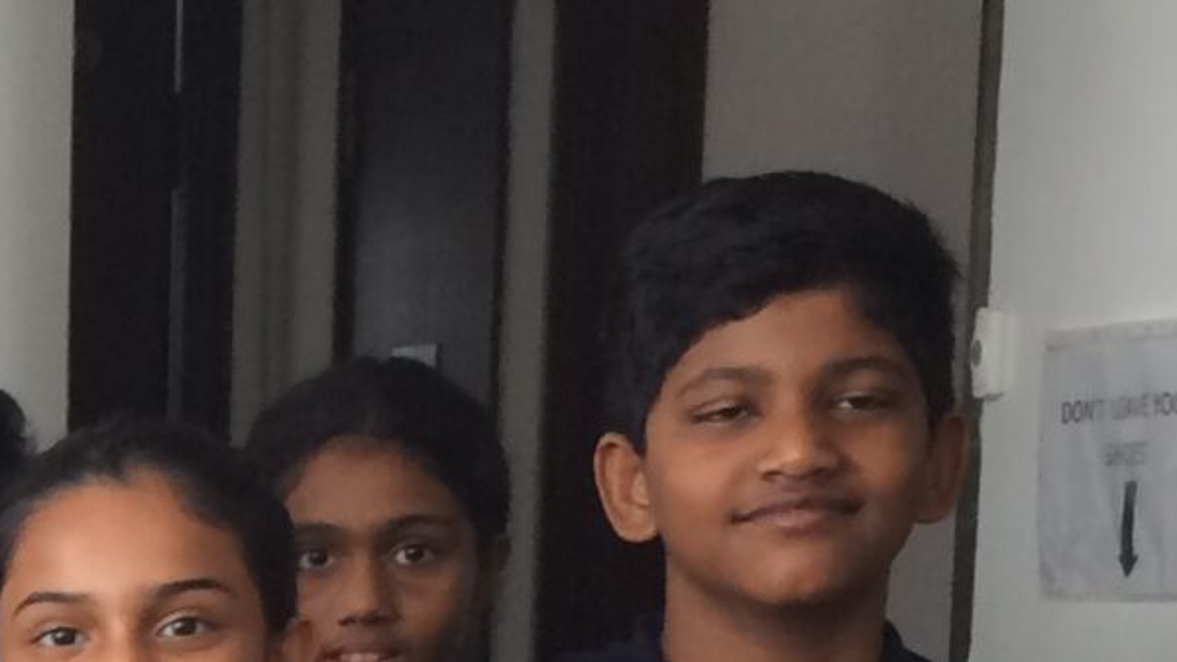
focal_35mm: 135
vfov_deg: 8.7
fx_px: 4213
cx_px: -617
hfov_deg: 14.7
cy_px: 1157
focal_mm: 4.15
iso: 32
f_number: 2.2
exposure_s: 1/33
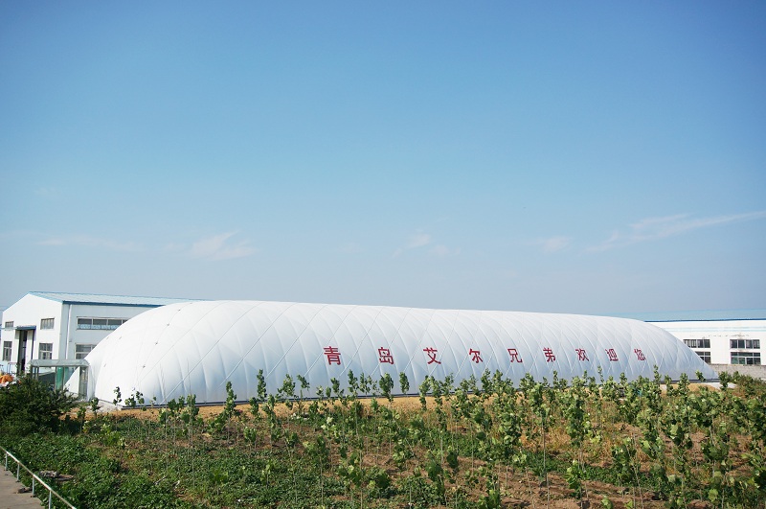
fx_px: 701
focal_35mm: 33
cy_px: 254
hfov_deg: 57.3
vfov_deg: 39.9
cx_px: 383
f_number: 5.6
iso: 100
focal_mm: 22
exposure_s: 1/1250
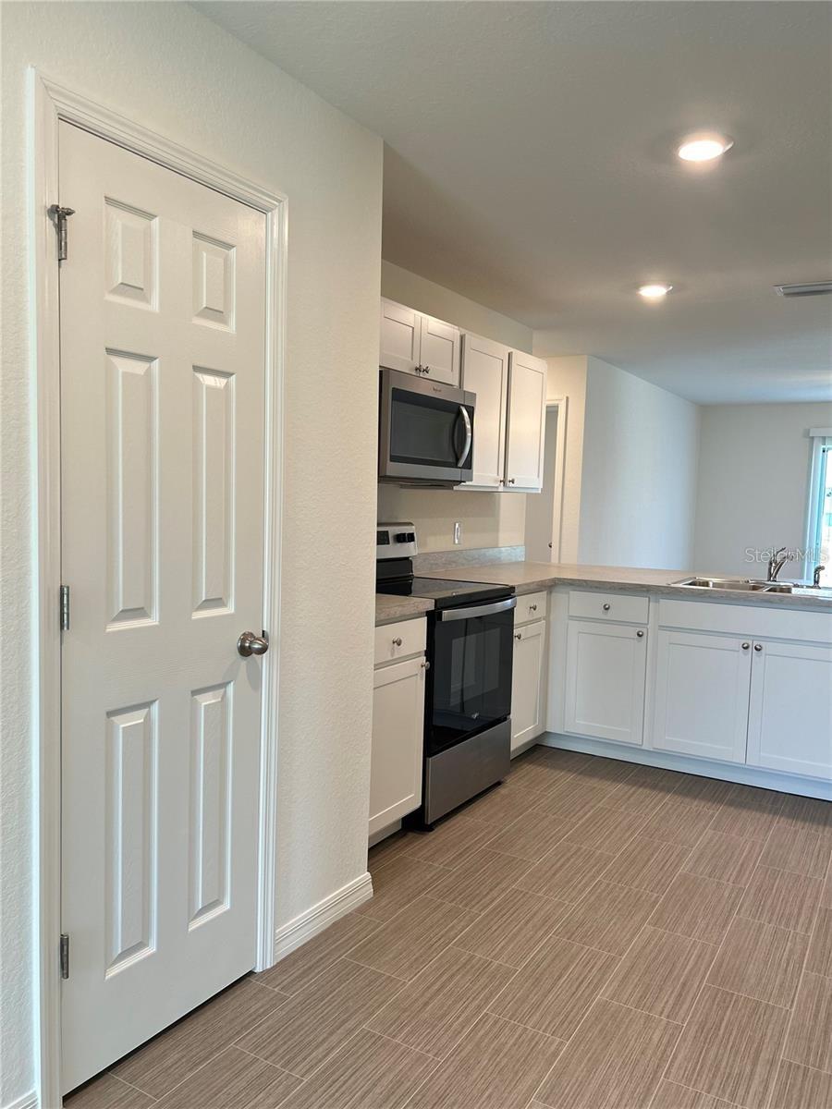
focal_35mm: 26
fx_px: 833
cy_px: 554
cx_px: 416
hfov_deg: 53.1
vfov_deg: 67.3
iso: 80
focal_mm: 5.7
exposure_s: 1/60
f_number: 1.5
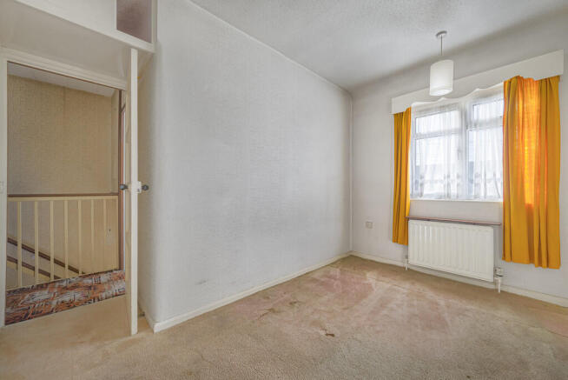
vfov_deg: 81.3
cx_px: 284
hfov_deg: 104.2
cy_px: 190
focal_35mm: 14
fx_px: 221
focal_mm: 14
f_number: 9
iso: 400
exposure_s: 1/3
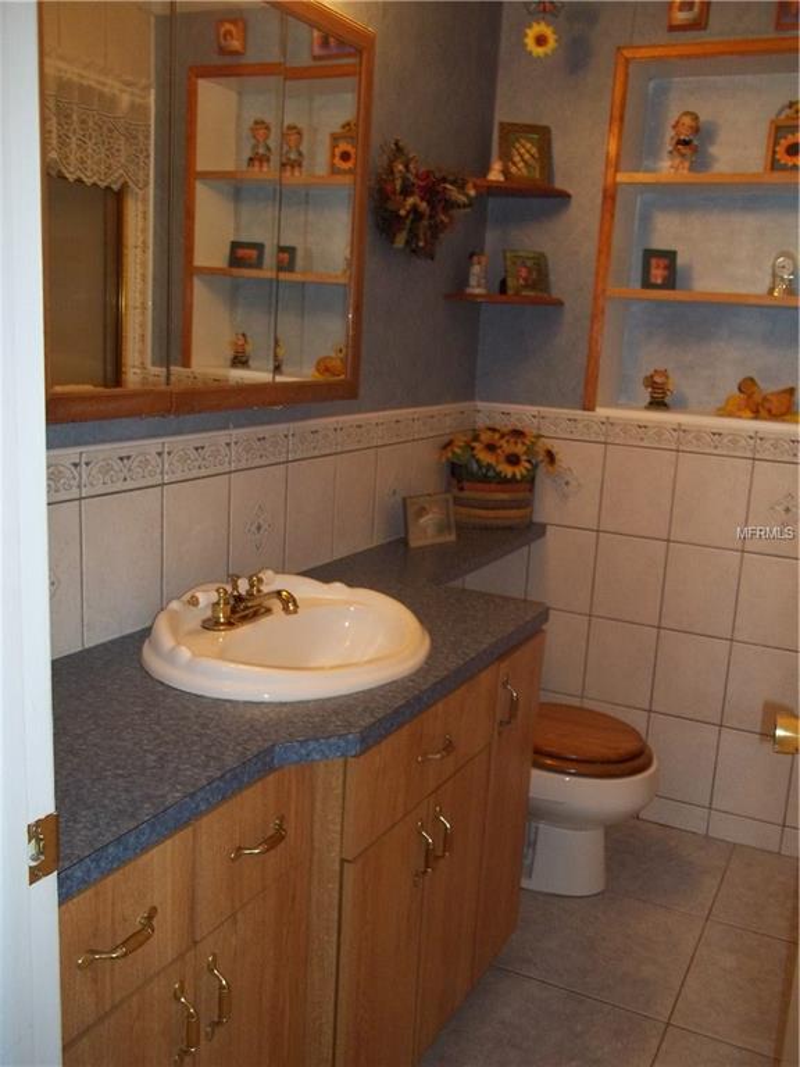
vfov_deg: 56.8
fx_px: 986
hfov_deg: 44.2
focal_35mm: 32
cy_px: 534
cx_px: 400
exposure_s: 1/30
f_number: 2.9
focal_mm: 5.7
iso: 160
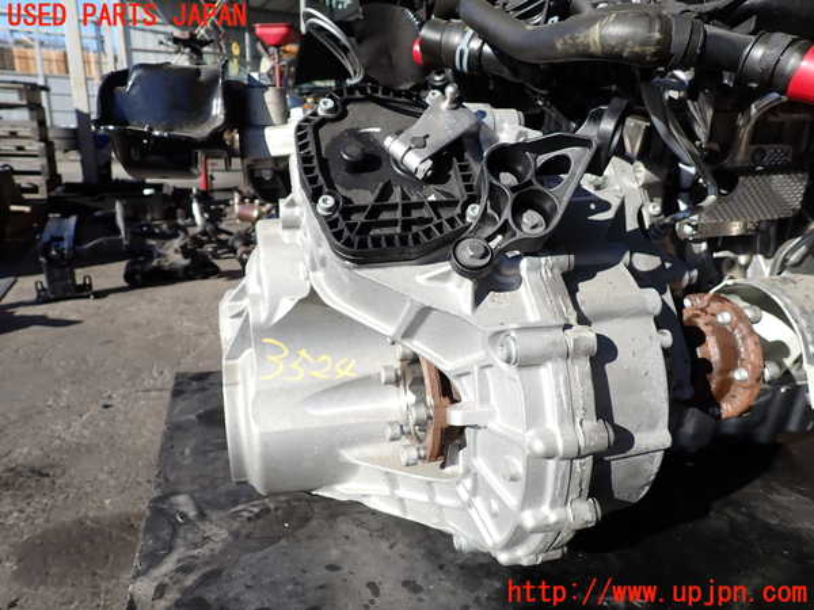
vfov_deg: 54.9
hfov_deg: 69.4
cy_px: 305
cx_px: 407
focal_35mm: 25
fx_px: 588
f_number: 2.8
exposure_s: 1/800
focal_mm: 4.5
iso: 100
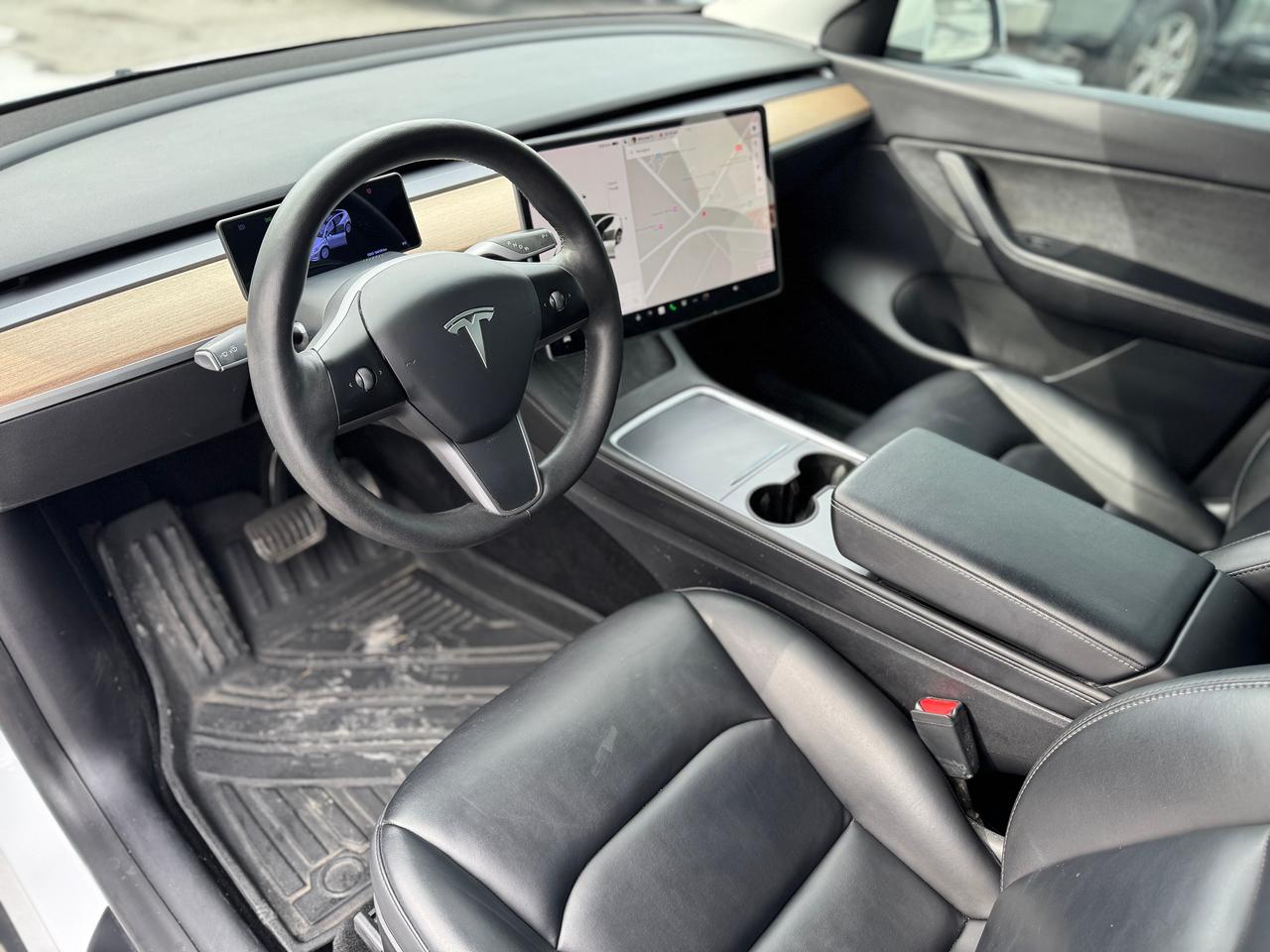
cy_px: 476
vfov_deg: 56.8
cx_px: 635
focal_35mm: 24
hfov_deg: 71.6
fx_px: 881
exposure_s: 1/128
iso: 64
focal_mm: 6.76
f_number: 1.78
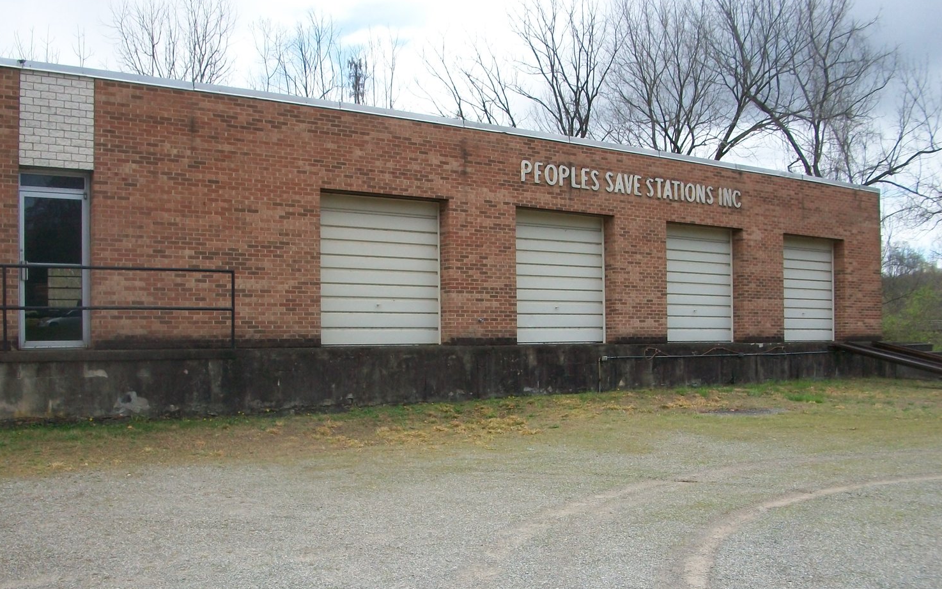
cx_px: 459
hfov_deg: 52.7
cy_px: 355
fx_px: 950
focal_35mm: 37
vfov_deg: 34.3
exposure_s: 1/250
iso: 80
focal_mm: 5.7
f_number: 5.5
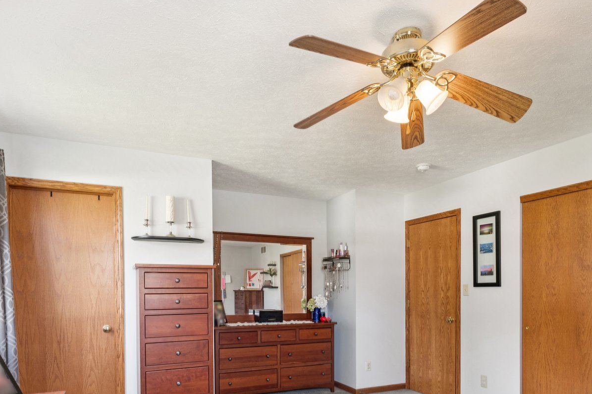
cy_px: 293
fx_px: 395
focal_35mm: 24
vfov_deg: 51.0
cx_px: 313
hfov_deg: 73.7
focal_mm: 14
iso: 200
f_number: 5
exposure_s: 1/15
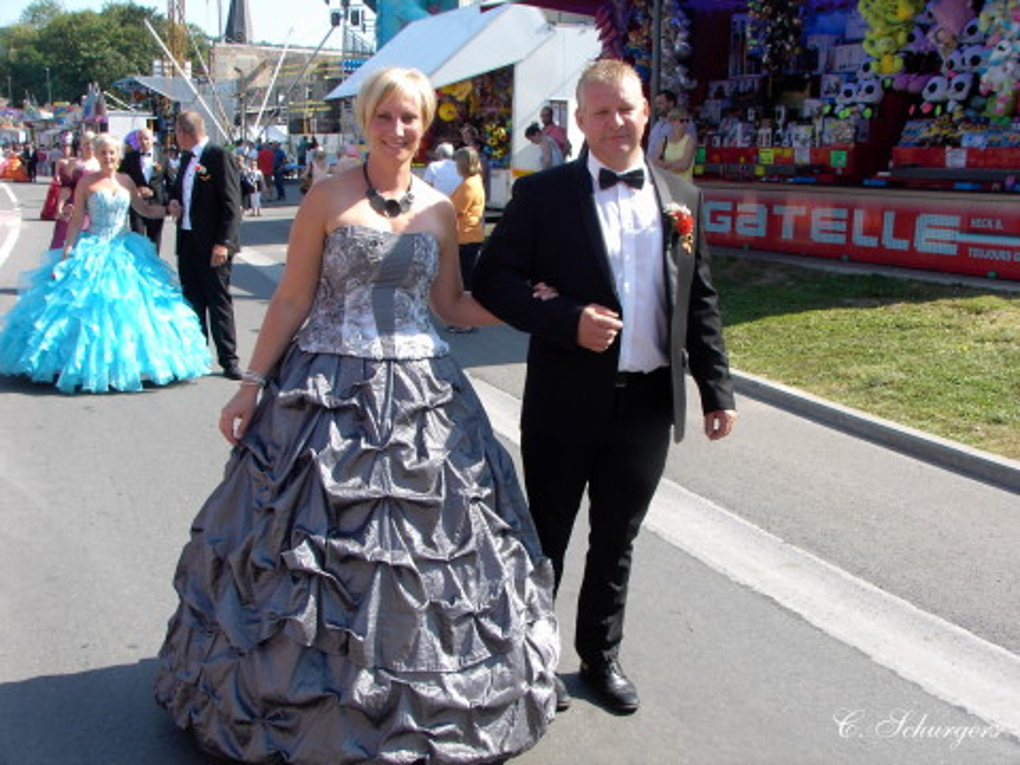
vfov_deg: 36.0
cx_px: 510
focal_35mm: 40
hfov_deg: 46.8
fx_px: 1179
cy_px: 382
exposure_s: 1/200
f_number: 4.5
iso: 70
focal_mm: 6.2
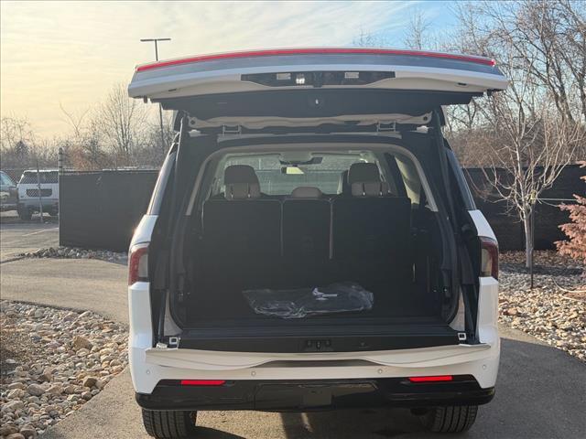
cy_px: 220
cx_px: 293
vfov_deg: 30.3
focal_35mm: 48
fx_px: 813
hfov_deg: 39.7
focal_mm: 6.76
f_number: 1.78
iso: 100
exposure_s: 1/1456
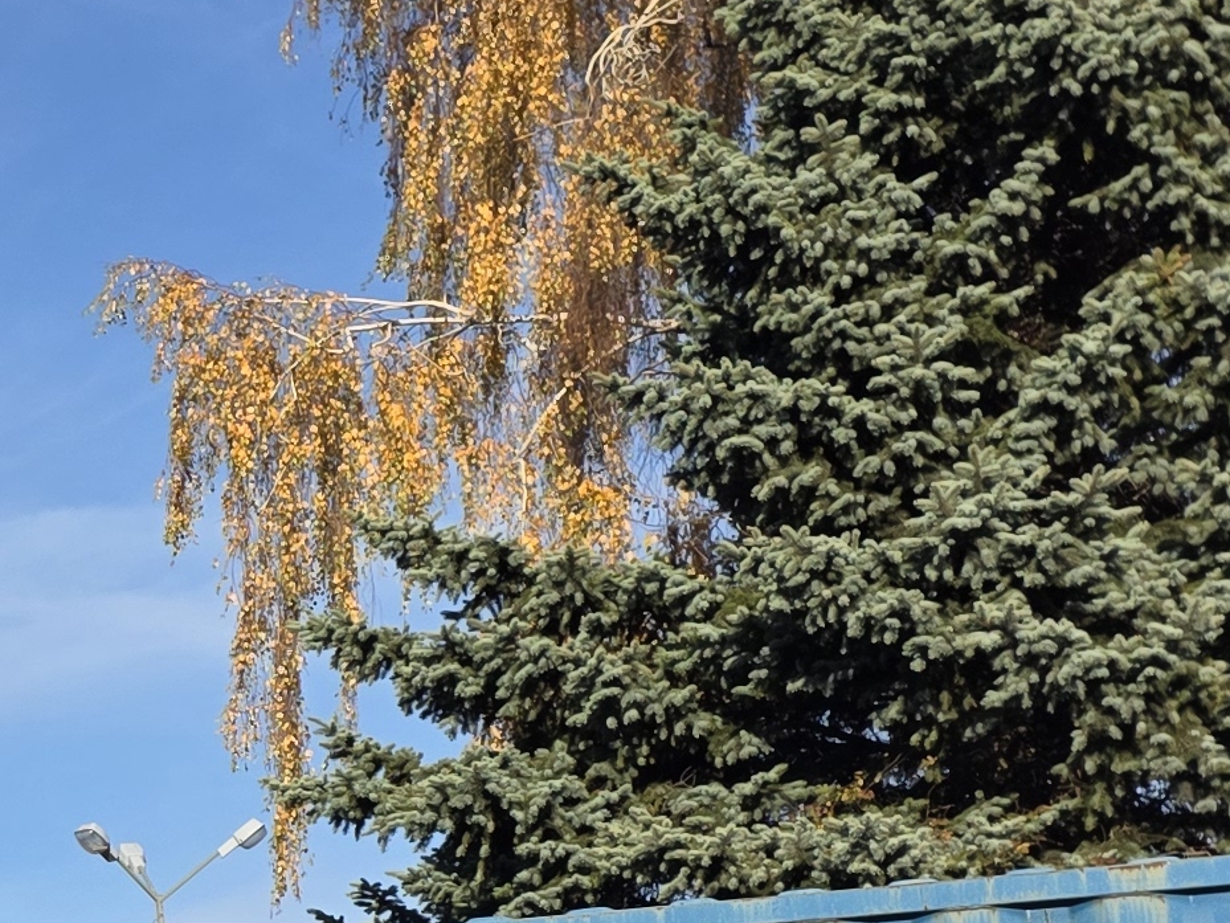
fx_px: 3518
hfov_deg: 16.2
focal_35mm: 99
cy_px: 951
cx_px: -1080
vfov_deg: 14.7
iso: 80
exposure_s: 1/6150
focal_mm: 6.25
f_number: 1.7
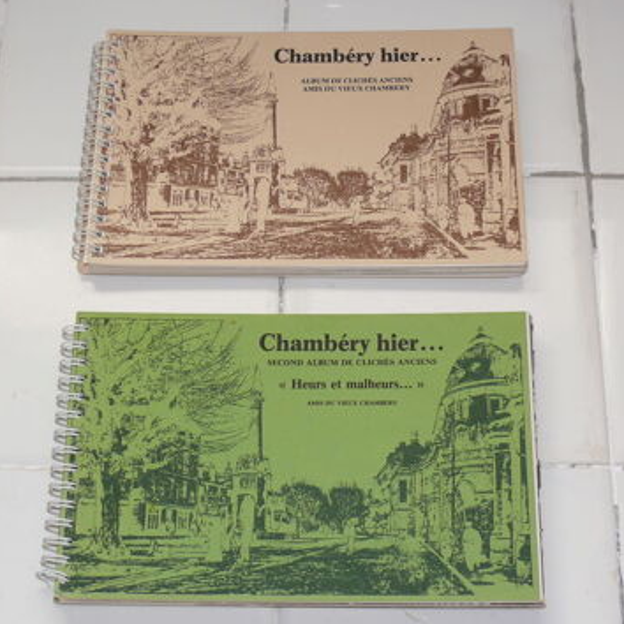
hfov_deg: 24.0
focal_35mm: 72
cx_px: 321
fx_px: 1468
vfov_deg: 24.0
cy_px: 310
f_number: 3.2
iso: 100
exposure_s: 1/30
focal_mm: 10.8
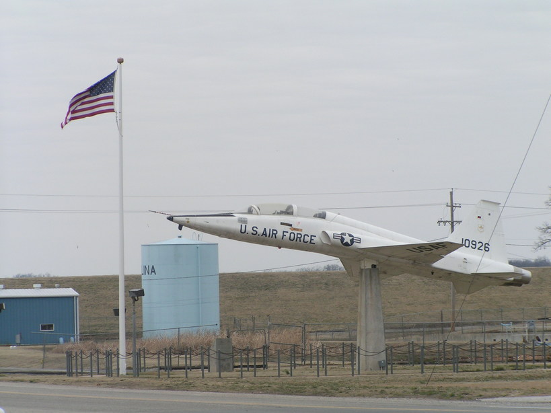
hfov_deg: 10.5
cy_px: 206
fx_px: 2992
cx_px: 276
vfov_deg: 7.9
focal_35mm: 188
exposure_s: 1/250
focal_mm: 28.8
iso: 50
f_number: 5.6
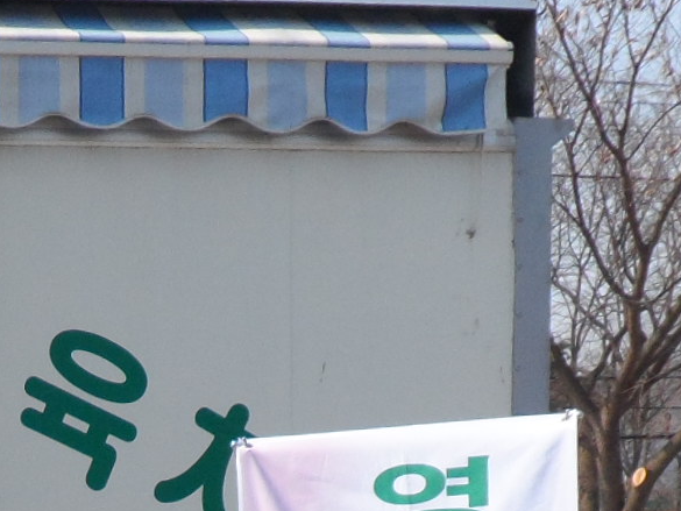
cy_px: 941
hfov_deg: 14.8
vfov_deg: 11.1
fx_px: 2440
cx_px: -321
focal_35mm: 124
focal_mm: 4.9
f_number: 3.1
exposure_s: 1/1000
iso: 80
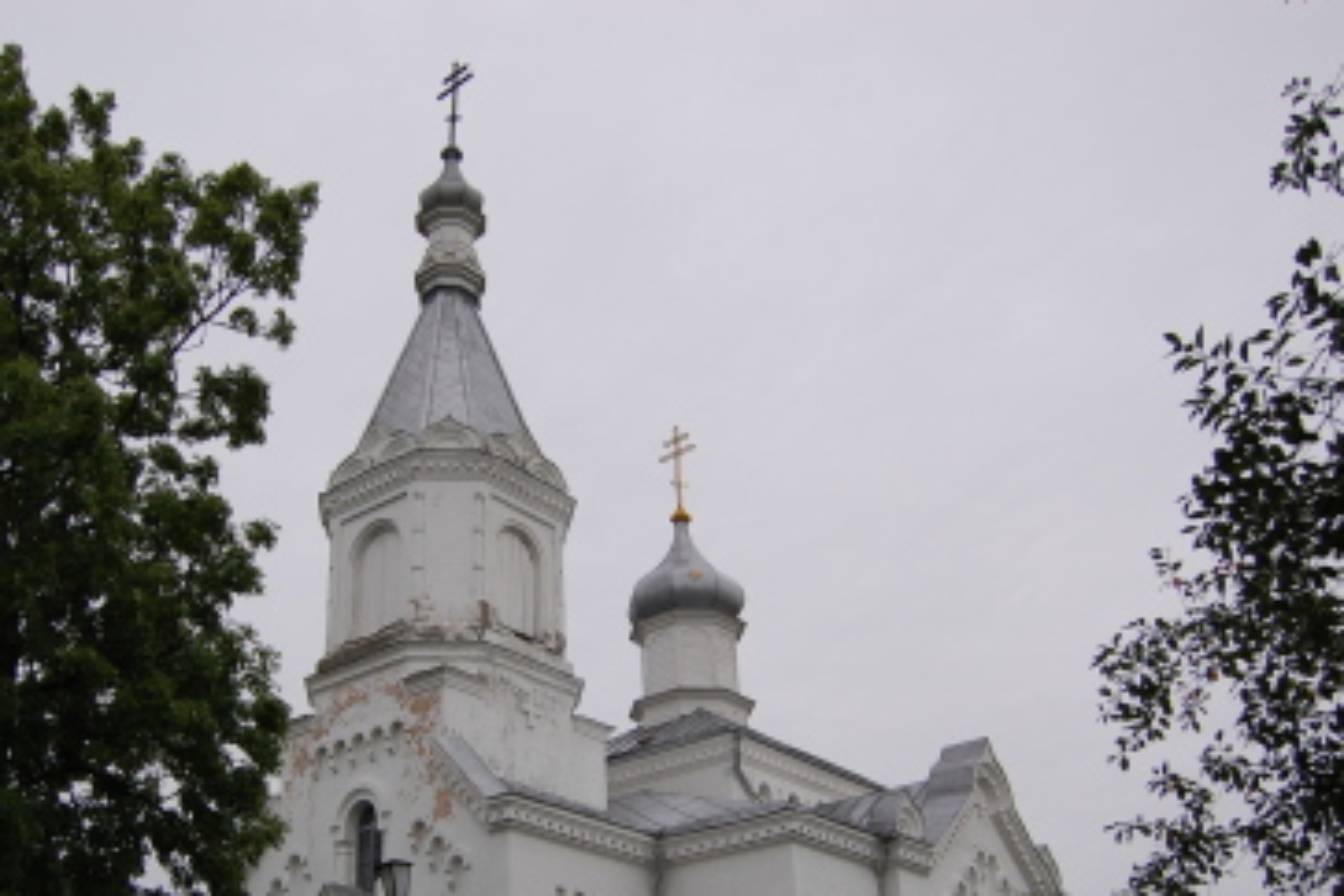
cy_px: 631
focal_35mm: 39
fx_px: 1456
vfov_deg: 33.7
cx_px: 576
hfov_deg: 49.4
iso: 200
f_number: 4
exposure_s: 1/60
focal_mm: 18
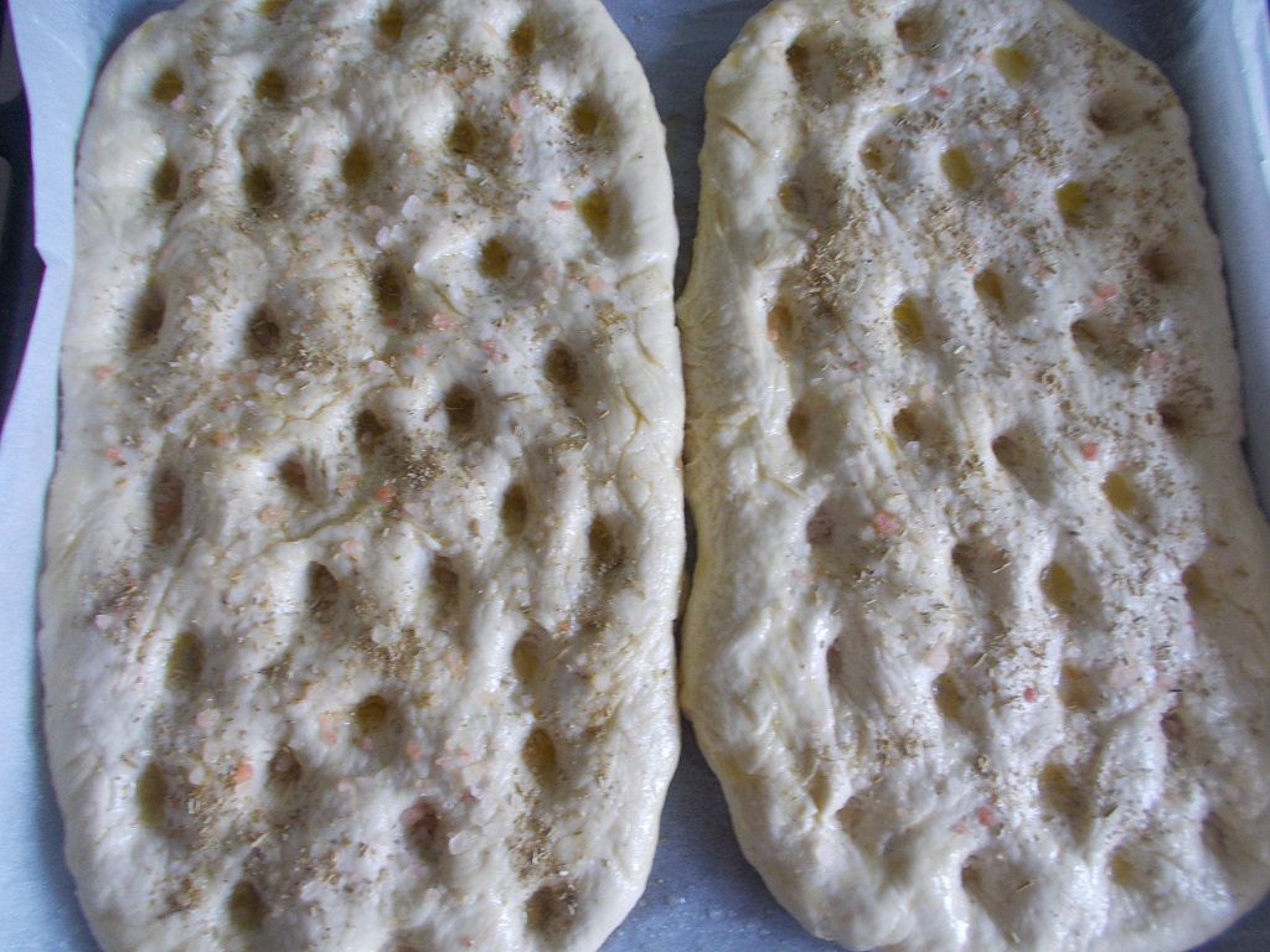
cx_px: 635
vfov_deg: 53.1
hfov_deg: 67.3
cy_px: 476
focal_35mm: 26
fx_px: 954
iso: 125
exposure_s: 1/25
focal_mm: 4.6
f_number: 3.2
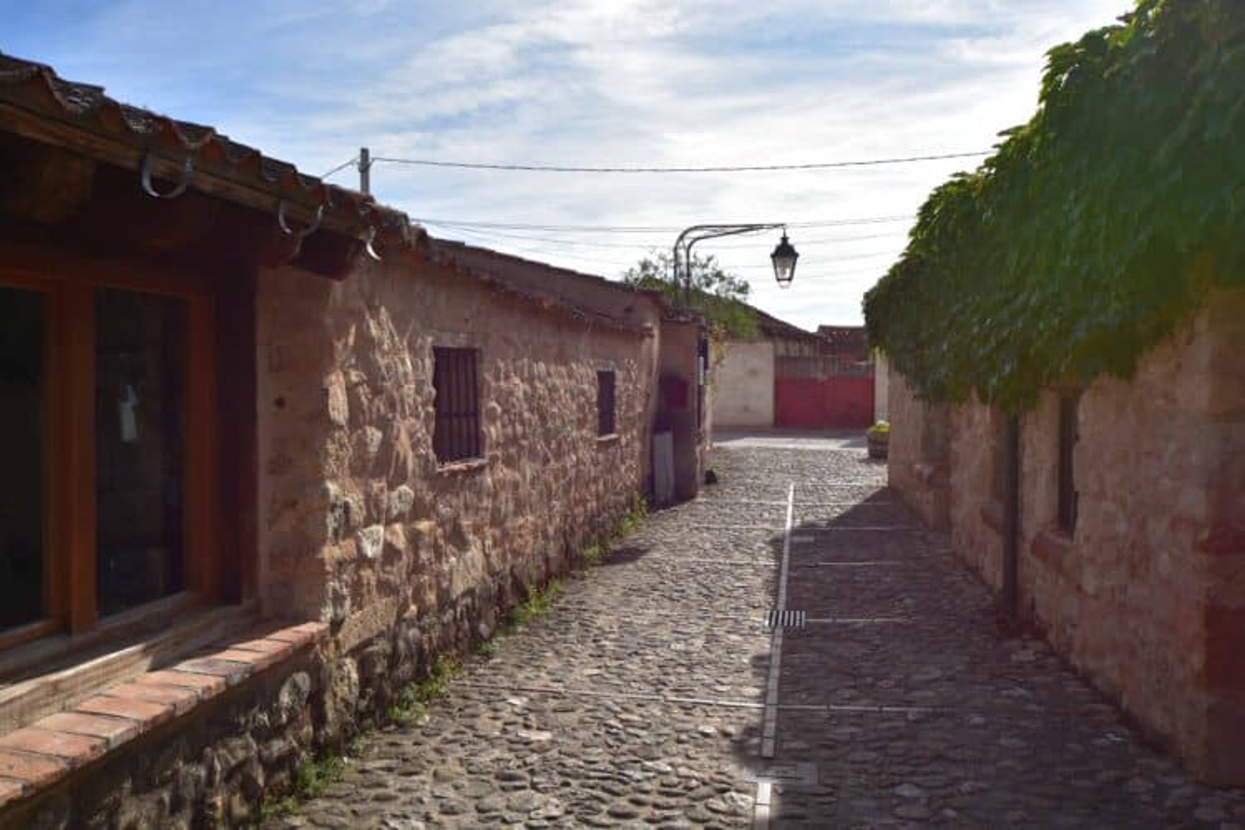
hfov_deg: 61.9
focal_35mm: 30
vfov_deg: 43.6
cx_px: 622
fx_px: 1037
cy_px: 415
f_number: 5.6
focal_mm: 20
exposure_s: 1/500
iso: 100
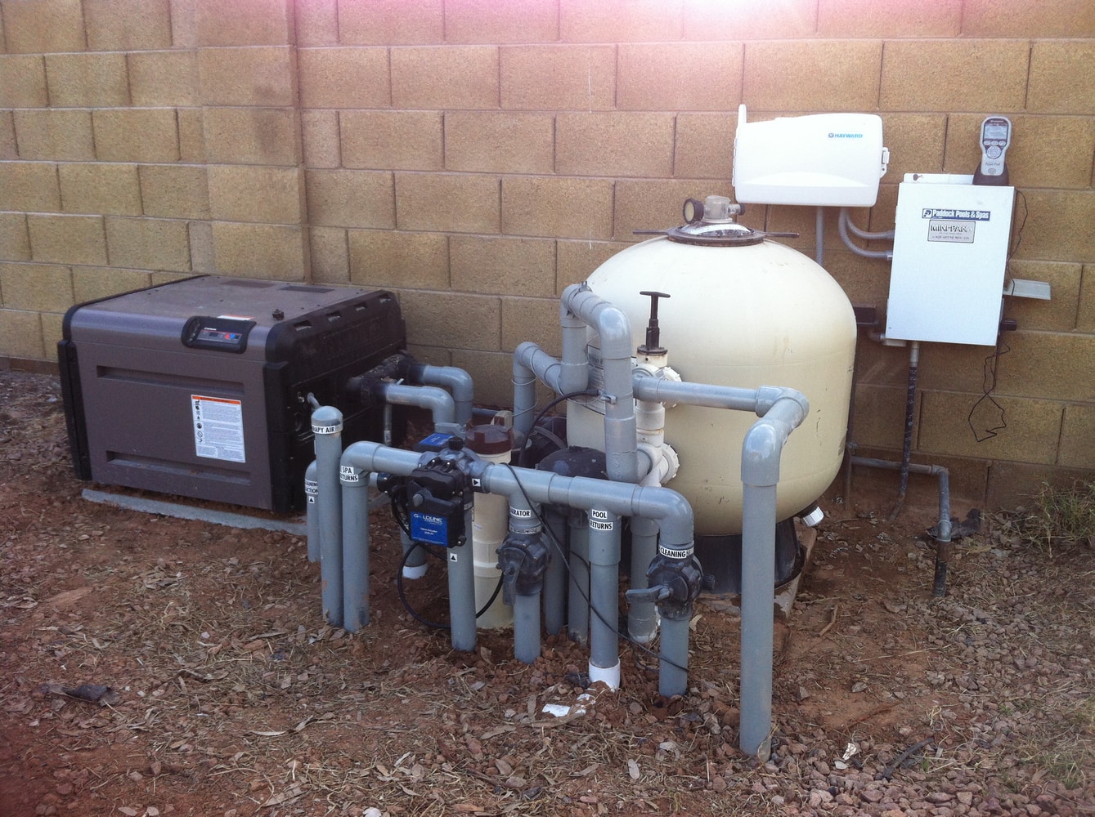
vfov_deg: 40.6
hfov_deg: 52.7
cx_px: 548
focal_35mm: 35
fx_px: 1105
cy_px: 408
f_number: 2.8
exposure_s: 1/128
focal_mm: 3.85
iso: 80
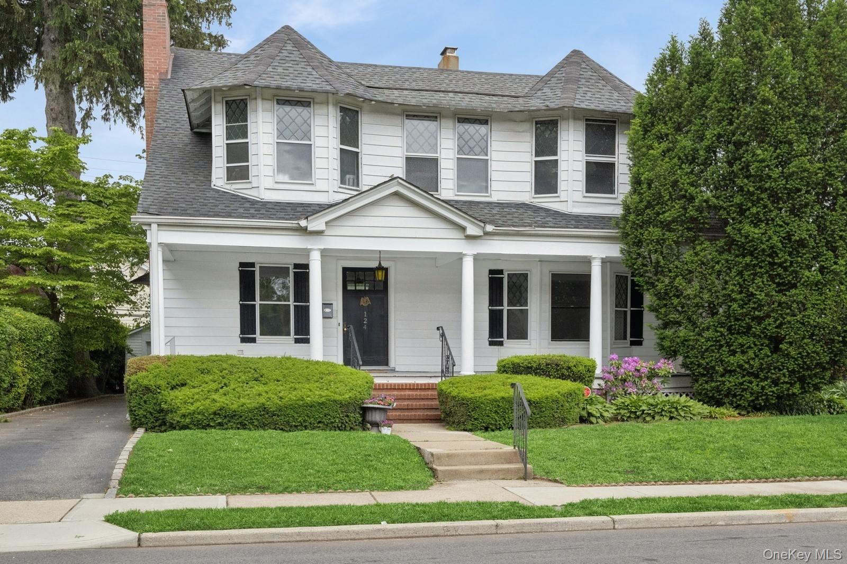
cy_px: 282
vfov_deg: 36.8
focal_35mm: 36
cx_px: 424
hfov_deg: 53.2
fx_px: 847
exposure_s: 1/2000
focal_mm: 24
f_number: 8
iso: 640
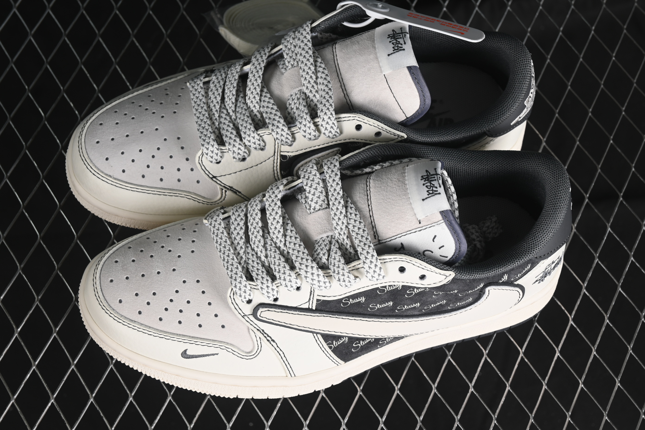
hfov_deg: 27.0
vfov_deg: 18.2
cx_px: 322
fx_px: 1344
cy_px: 215
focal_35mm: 75
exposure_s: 1/80
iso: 160
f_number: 7.1
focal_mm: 50
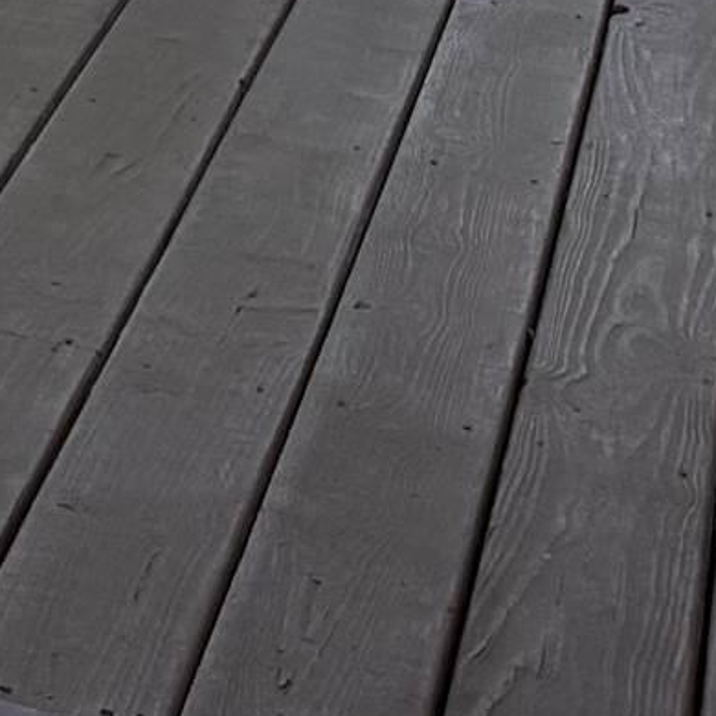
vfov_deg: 9.0
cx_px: -859
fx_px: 3908
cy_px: -1230
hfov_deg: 9.6
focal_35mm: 167
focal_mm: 6.76
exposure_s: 1/1923
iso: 80
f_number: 1.78
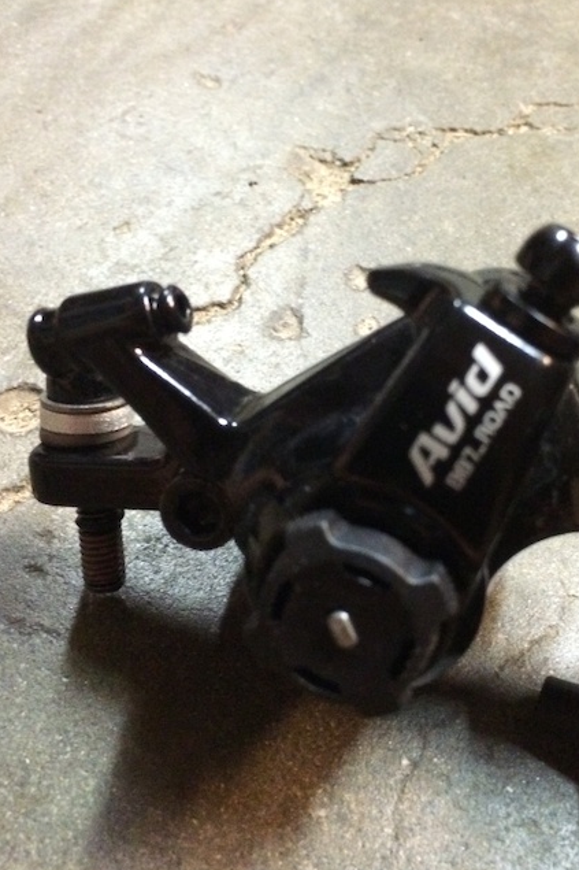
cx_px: 381
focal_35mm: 38
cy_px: 425
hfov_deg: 34.7
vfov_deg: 50.7
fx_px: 917
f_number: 2.2
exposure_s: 1/15
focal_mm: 4.15
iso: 500
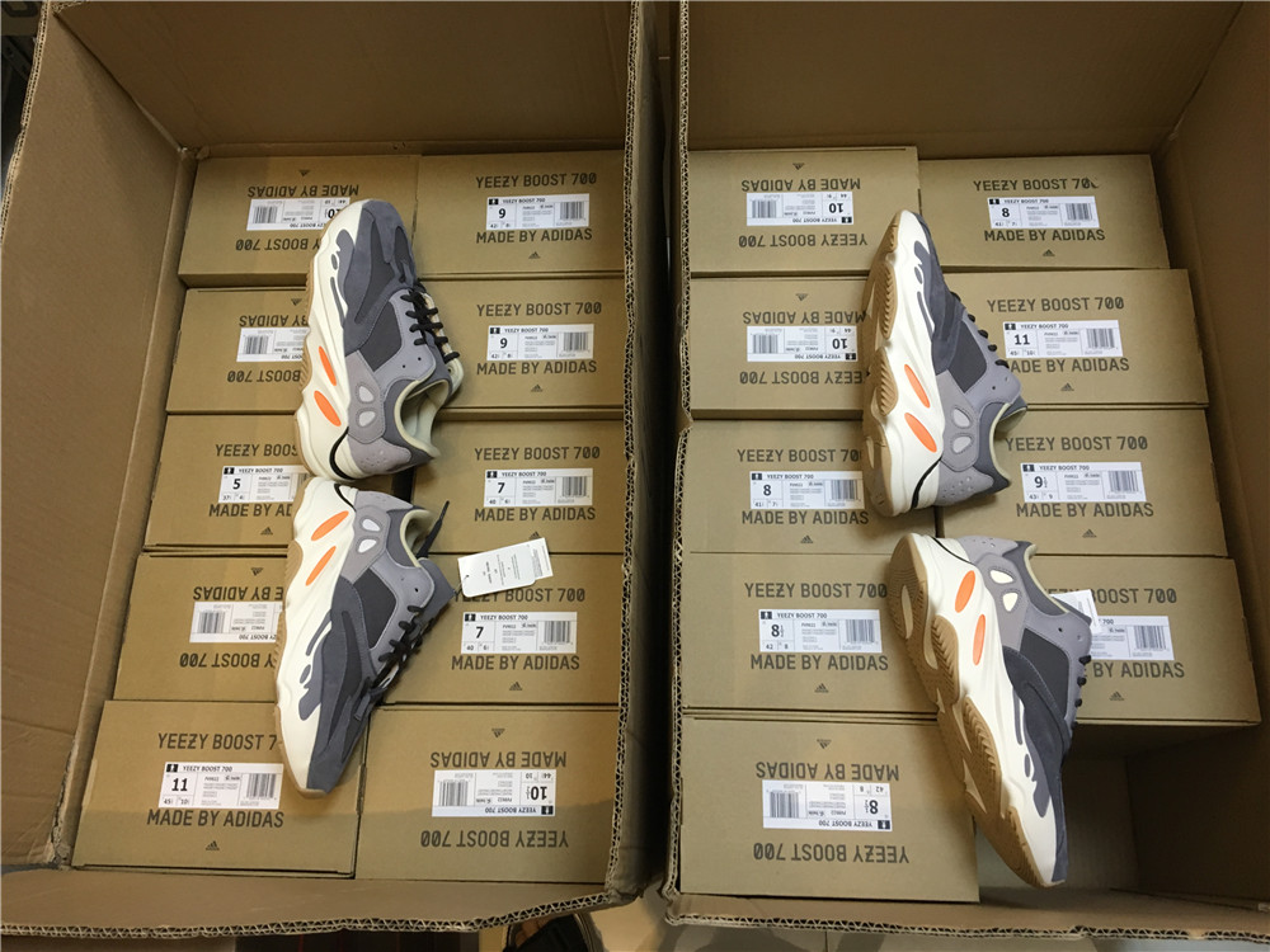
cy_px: 476
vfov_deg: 48.2
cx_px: 635
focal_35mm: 29
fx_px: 1064
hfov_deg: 61.7
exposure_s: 1/33
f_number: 2.2
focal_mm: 4.15
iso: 125
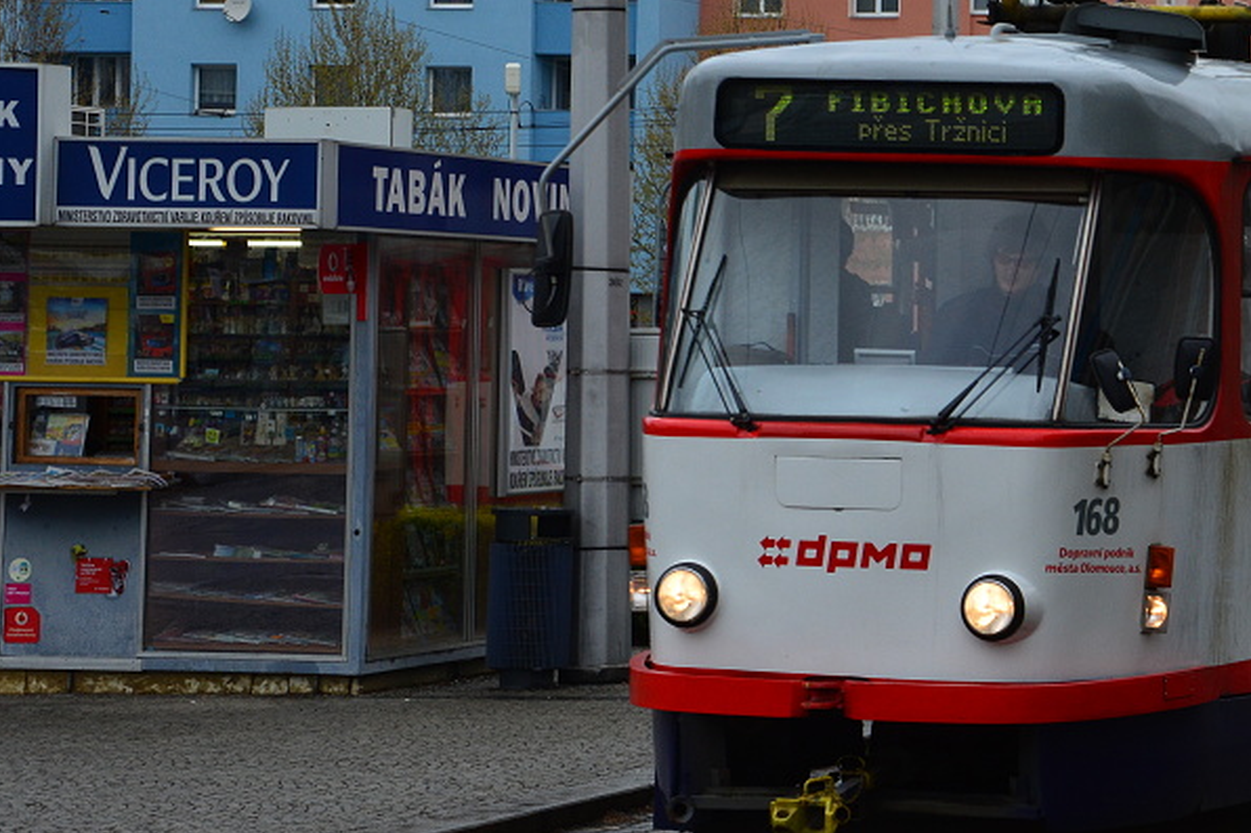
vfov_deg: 10.1
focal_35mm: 136
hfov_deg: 14.8
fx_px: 4725
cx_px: 1251
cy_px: 233
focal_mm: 45
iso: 400
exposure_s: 1/250
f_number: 9
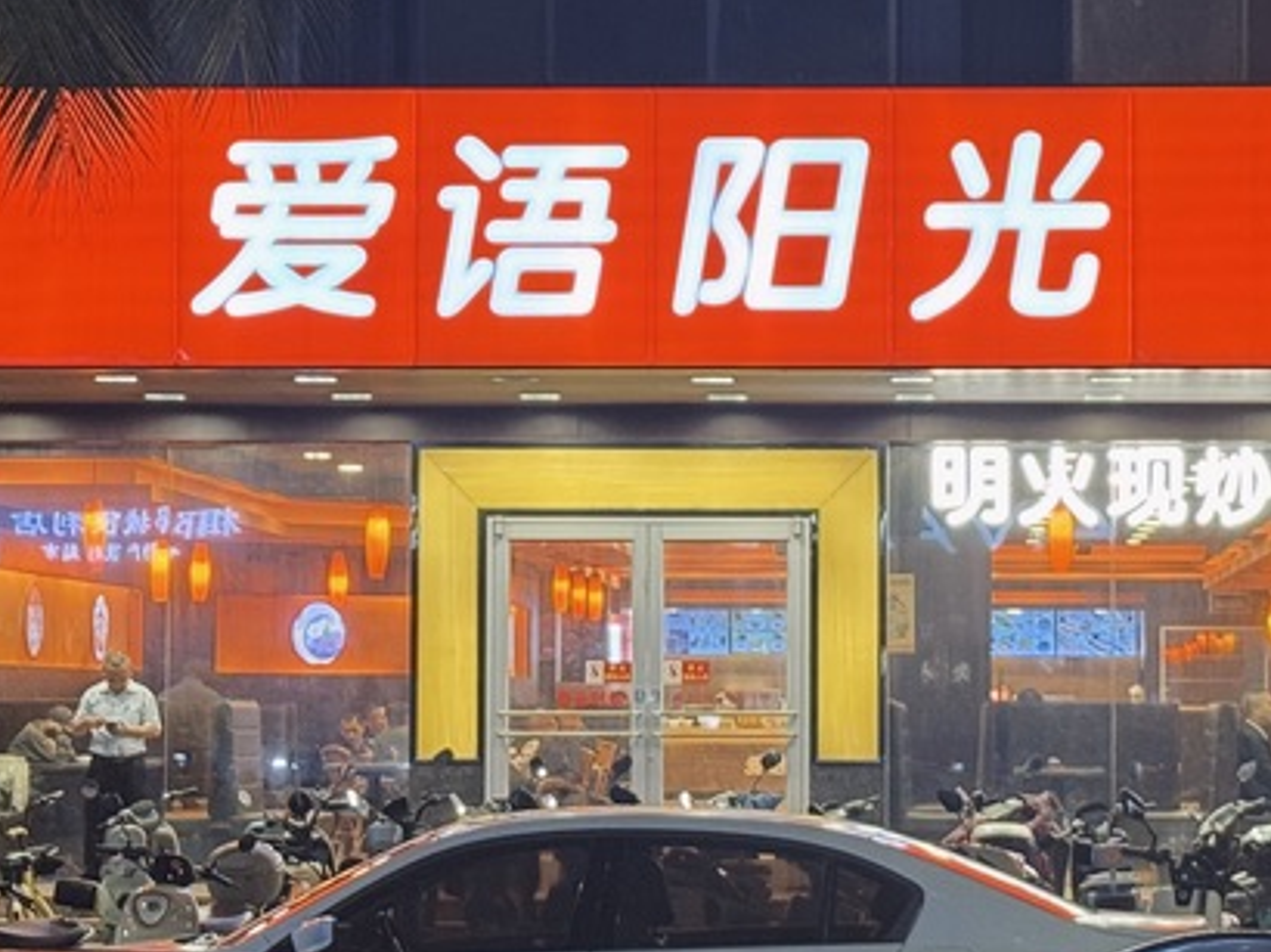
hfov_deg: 16.4
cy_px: 465
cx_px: 787
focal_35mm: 120
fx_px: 4403
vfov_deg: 12.3
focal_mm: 6.76
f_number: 1.78
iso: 125
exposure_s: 1/50
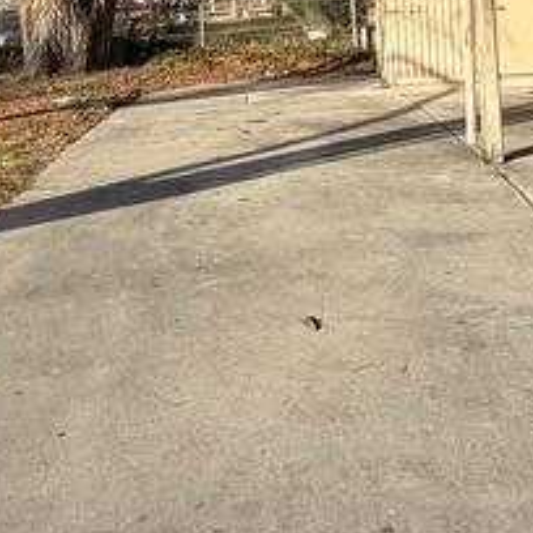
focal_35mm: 62
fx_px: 1080
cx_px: 217
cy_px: -42
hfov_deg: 27.7
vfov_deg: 25.8
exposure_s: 1/770
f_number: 2.2
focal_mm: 2.22
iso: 40
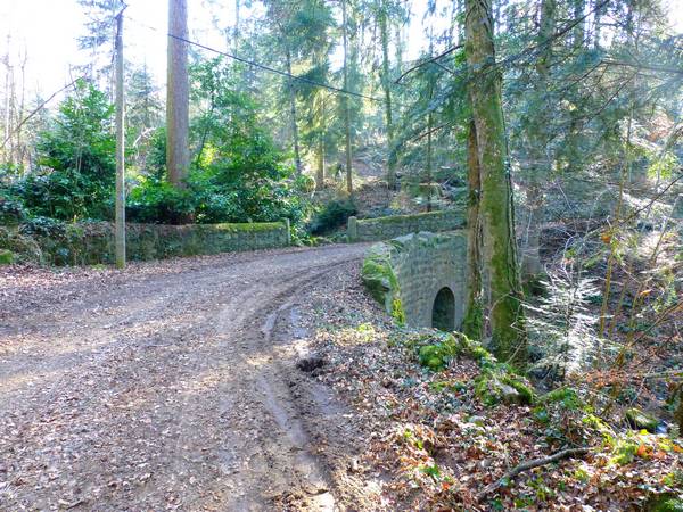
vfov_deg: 56.8
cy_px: 256
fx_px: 474
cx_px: 342
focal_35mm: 24
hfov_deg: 71.6
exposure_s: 1/60
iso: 320
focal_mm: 4.3
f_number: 3.3
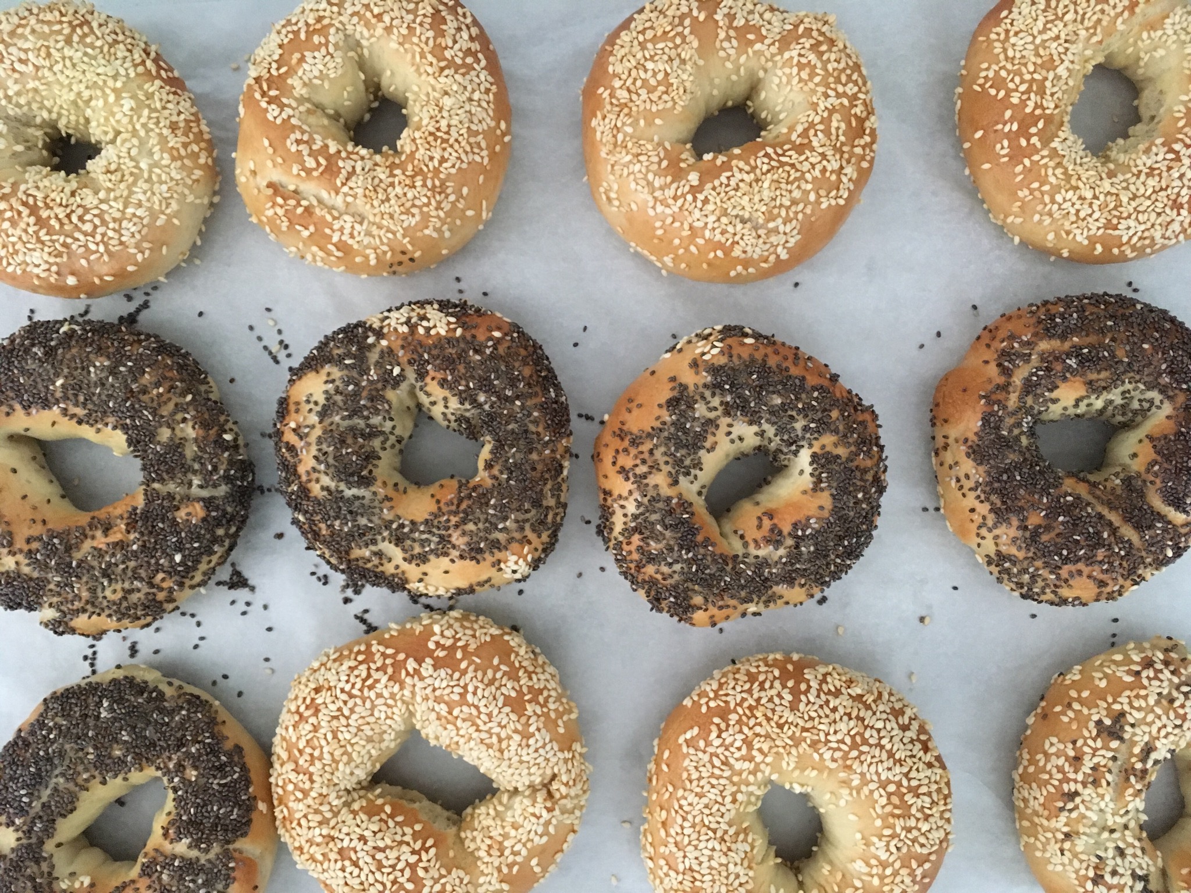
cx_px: 596
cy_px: 446
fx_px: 998
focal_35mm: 29
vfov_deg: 48.2
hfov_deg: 61.7
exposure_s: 1/25
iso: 200
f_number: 2.2
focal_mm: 4.15
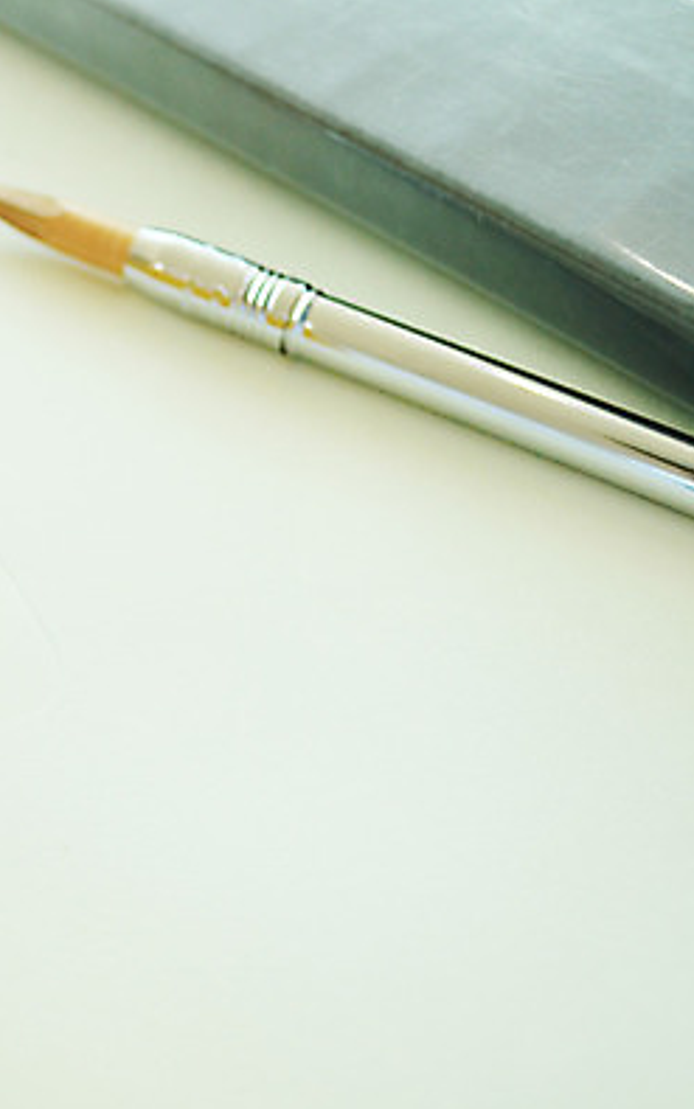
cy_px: 553
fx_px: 1966
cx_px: -81
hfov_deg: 19.2
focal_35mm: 65
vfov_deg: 31.5
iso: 200
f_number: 4.5
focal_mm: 28
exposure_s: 1/100
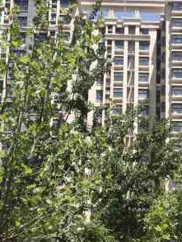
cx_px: 186
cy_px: 221
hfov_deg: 15.8
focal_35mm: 92
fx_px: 644
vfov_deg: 20.8
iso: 50
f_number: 1.8
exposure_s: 1/1429
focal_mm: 4.27
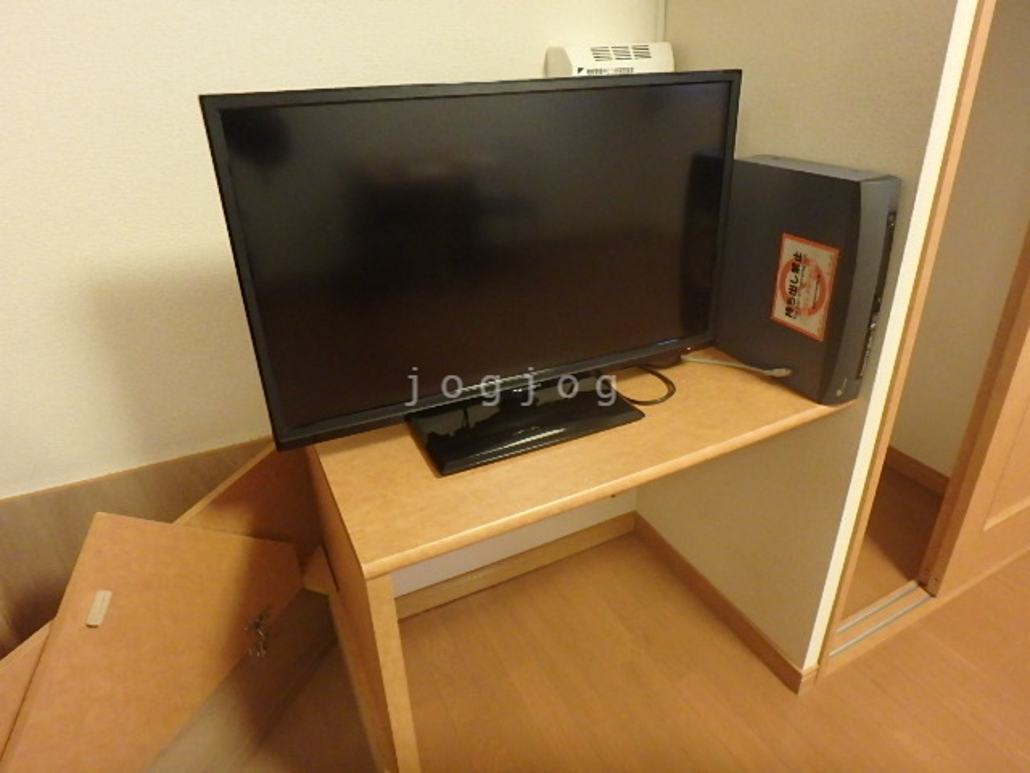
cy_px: 386
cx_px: 515
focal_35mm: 21
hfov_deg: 79.0
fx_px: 625
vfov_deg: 63.4
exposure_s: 1/13
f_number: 3.5
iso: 800
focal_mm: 3.7
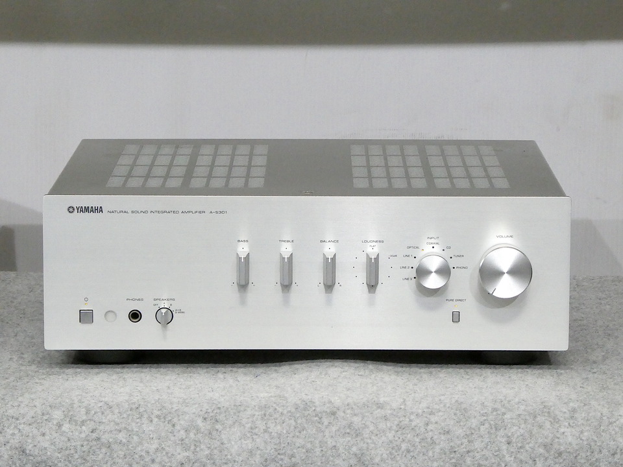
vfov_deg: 10.4
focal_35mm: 143
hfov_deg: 13.8
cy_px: 234
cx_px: 312
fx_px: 2574
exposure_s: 1/40
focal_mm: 25.6
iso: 1600
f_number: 5.6
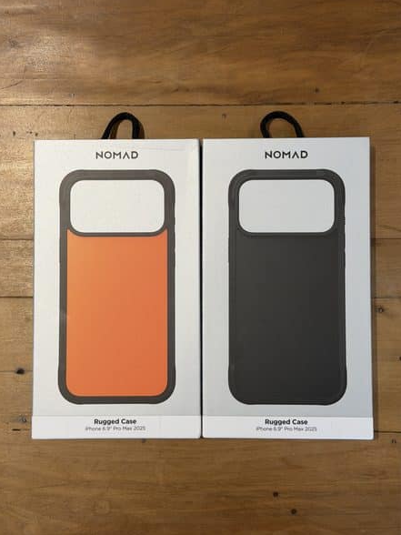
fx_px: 757
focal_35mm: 49
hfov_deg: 29.7
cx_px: 201
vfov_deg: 38.9
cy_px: 265
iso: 160
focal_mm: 6.76
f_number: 1.78
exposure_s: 1/60
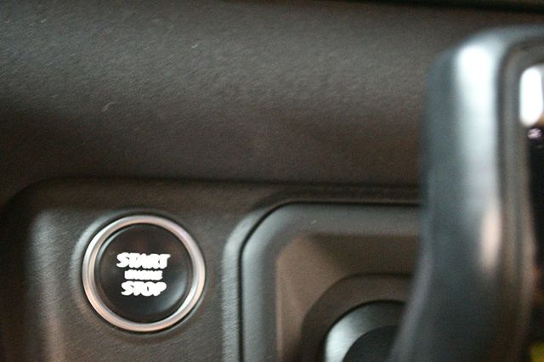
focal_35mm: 66
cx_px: 272
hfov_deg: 30.5
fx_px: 997
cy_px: 181
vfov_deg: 20.6
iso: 12800
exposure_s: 1/13
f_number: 5.3
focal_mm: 44
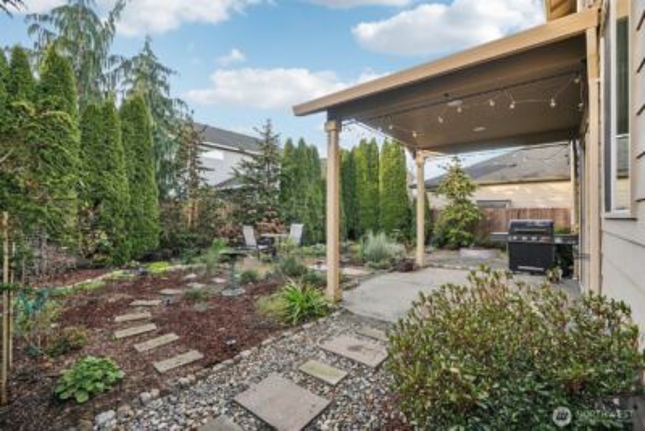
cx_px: 322
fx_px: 287
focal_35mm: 16
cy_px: 216
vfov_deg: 73.8
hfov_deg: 96.7
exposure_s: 1/20
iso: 400
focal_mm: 16
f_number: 8
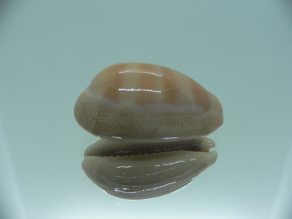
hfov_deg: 52.6
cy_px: 110
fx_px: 295
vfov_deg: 40.7
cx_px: 146
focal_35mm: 35
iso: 80
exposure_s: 1/60
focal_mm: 4.6
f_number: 2.8
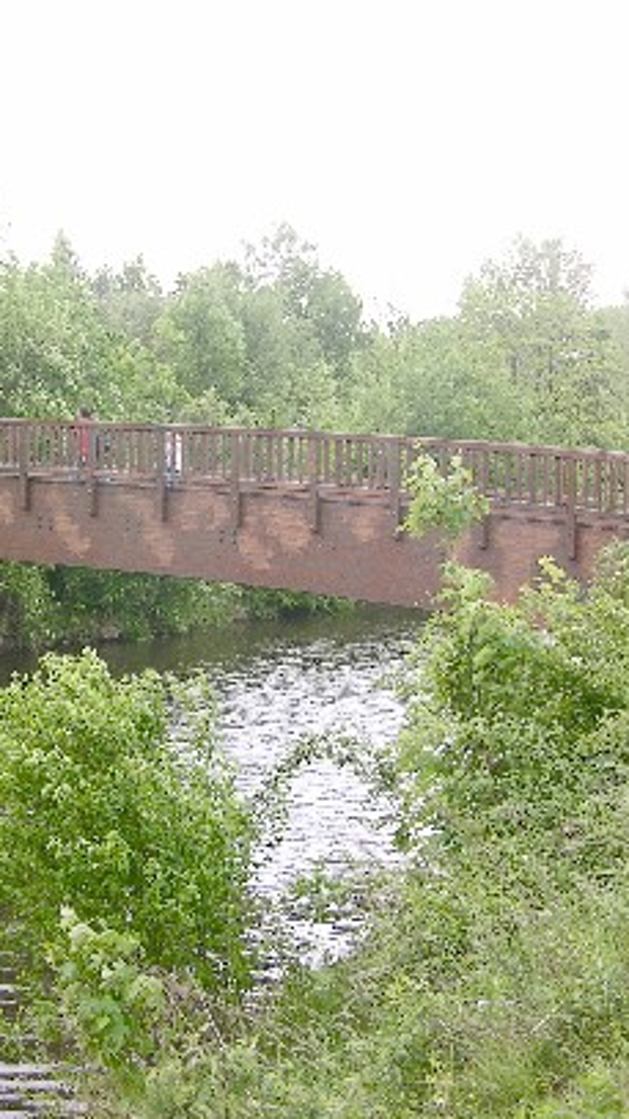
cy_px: 544
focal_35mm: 55
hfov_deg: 21.6
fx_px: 1630
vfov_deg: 37.8
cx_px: 136
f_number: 2.8
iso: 50
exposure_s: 1/27.1
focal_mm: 8.9
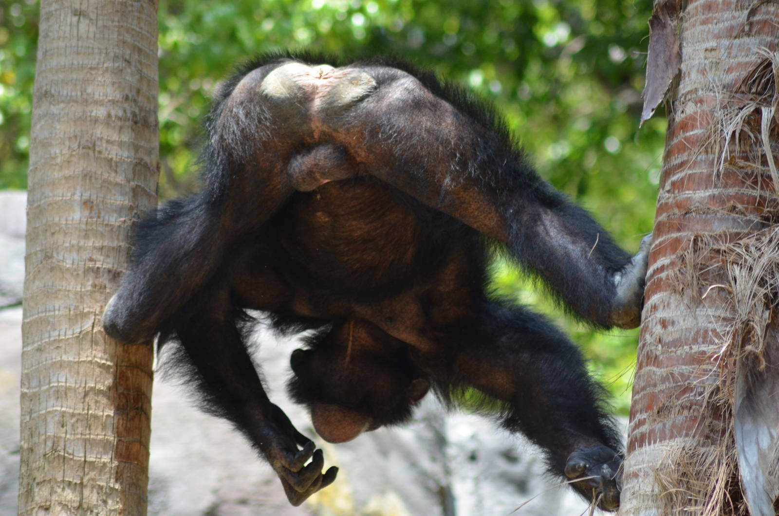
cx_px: 390
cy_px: 258
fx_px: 9718
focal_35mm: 450
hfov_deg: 4.6
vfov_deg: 3.0
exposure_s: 1/500
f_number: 5.6
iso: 800
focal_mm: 300
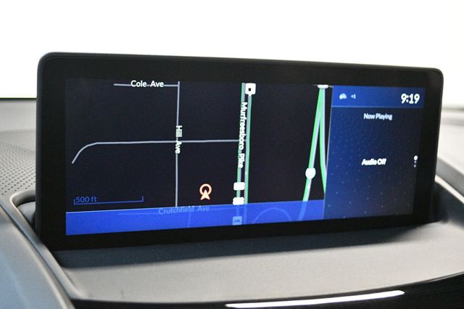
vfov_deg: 29.8
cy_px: 154
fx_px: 580
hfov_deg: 43.6
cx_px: 232
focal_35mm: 45
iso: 9000
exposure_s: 1/60
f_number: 4.5
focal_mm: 30
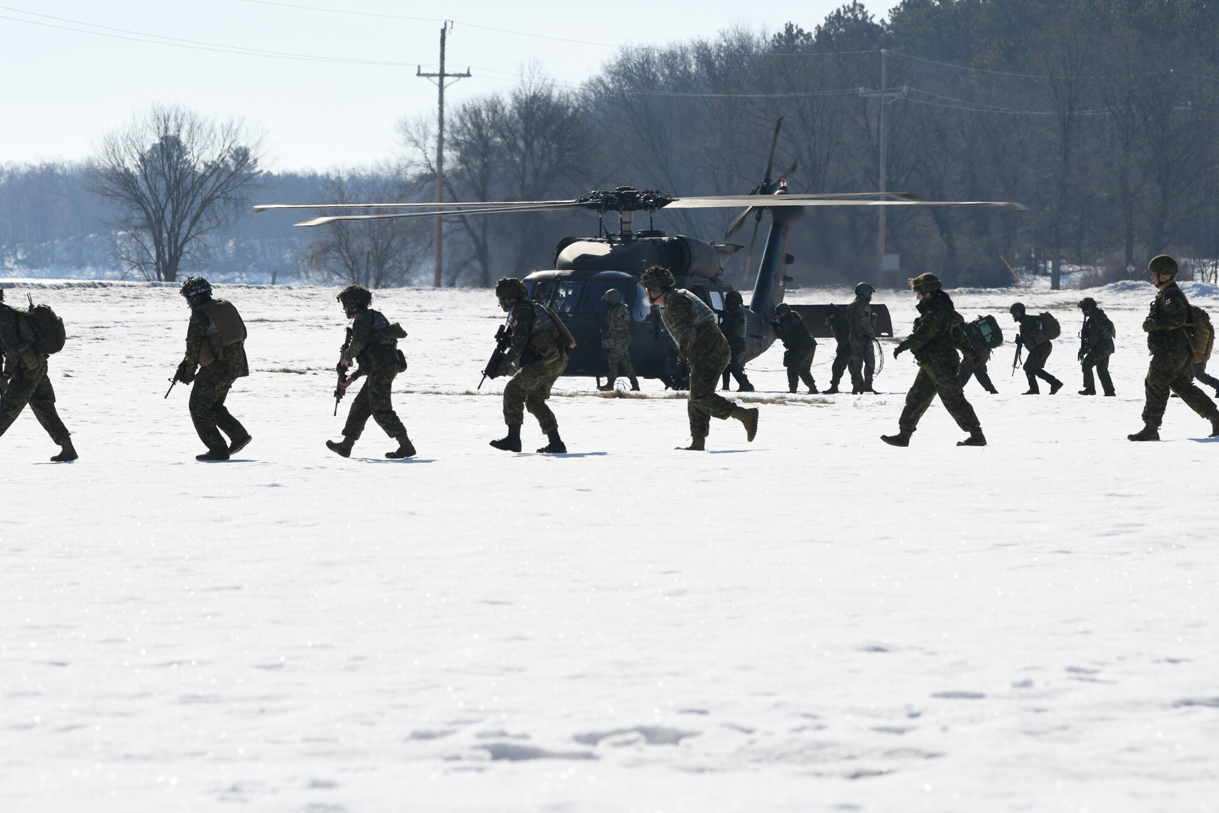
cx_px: 661
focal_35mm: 258
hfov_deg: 8.0
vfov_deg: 5.3
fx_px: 8735
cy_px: 328
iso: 250
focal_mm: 200
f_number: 9
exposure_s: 1/1000
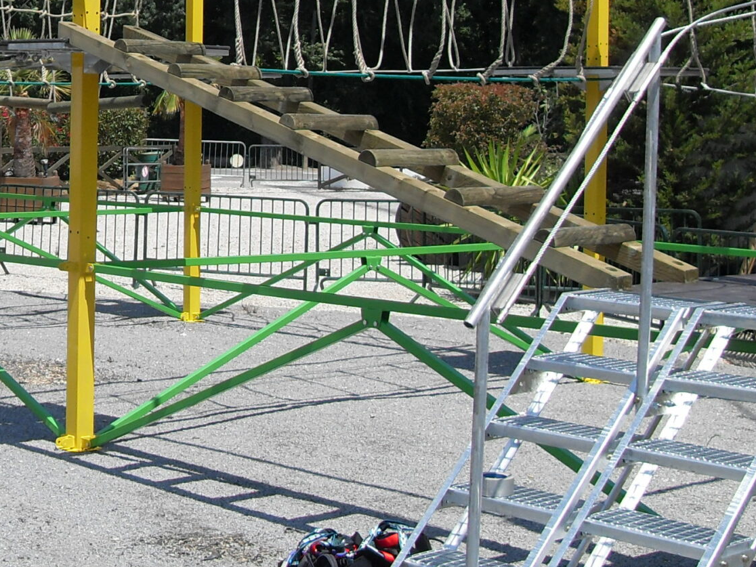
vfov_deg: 18.6
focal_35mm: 78
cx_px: 161
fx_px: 1703
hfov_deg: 24.7
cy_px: 56
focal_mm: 6.3
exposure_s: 1/180
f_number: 7
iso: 80
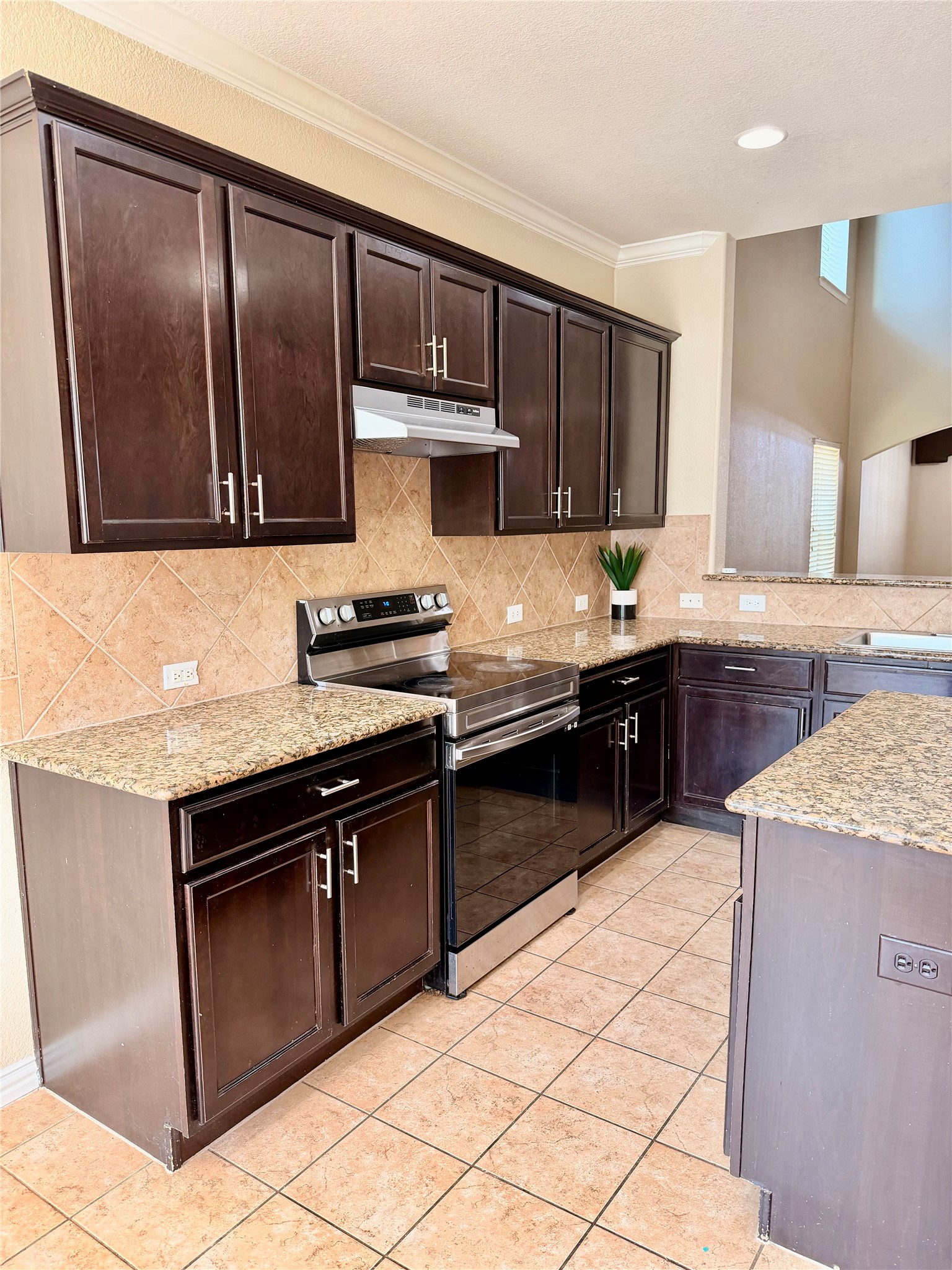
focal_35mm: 24
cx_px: 476
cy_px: 635
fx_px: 880
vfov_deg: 71.6
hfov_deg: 56.8
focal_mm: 6.76
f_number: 1.78
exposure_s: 1/60
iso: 200
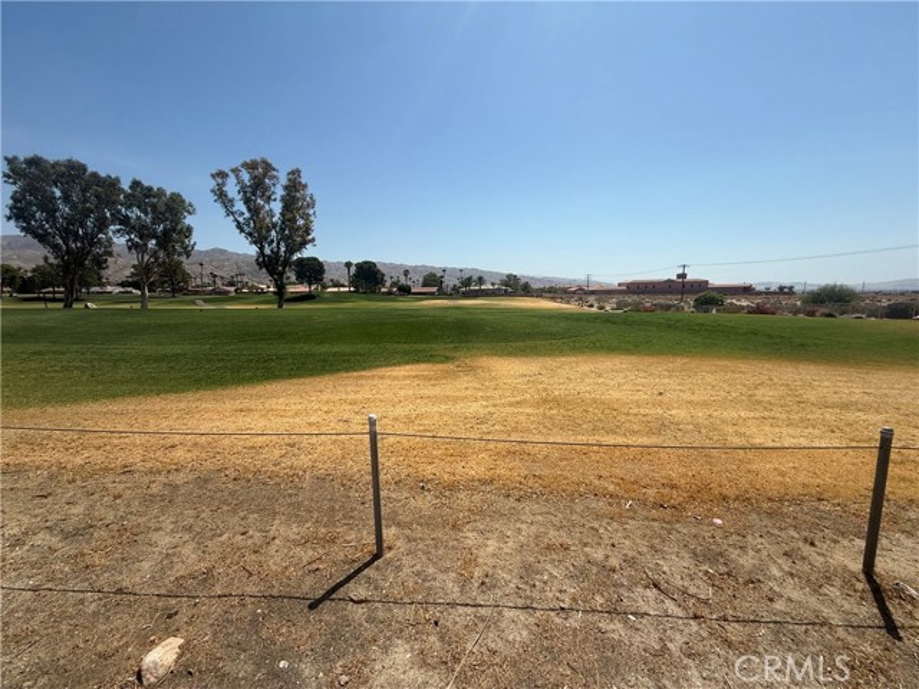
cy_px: 344
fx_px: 372
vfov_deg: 85.7
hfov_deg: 102.1
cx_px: 460
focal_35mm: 14
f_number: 2.2
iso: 50
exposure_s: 1/3125
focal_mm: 2.22
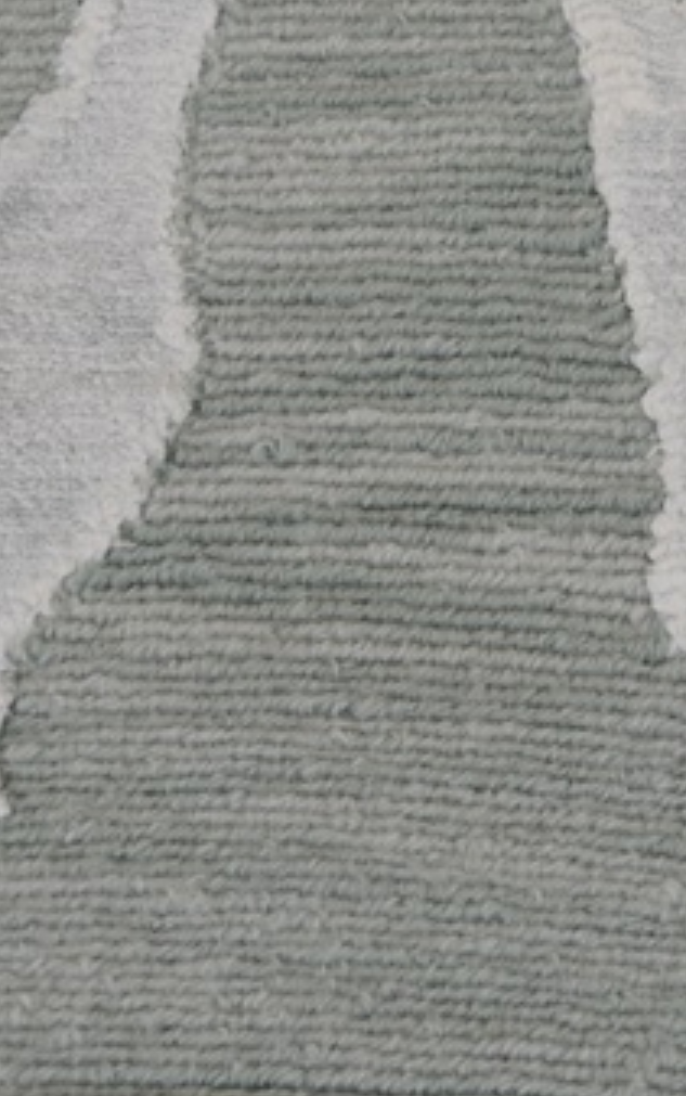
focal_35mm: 98
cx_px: 523
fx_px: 2928
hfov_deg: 13.3
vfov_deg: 21.1
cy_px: 693
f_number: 4
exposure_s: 1/60
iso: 400
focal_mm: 24
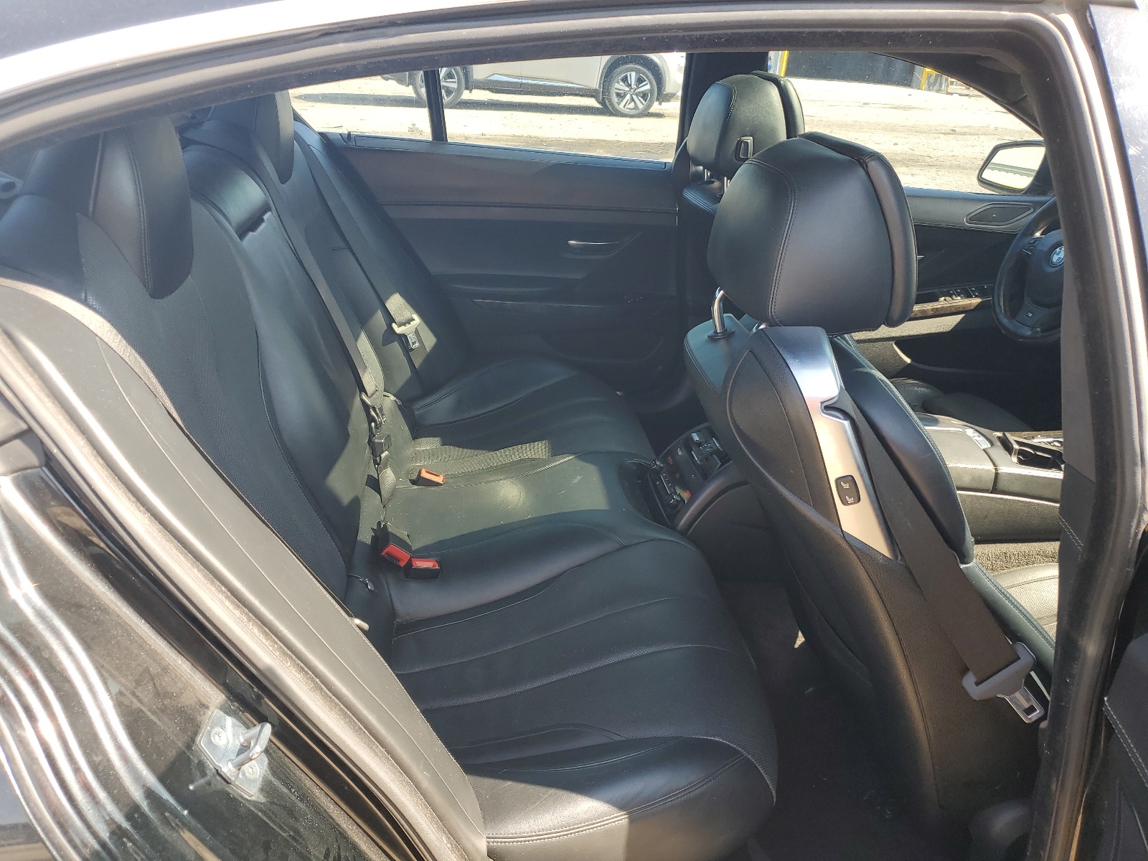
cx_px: 574
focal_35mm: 26
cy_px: 430
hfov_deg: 67.3
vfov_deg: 53.1
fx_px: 862
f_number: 1.5
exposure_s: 1/278
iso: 50
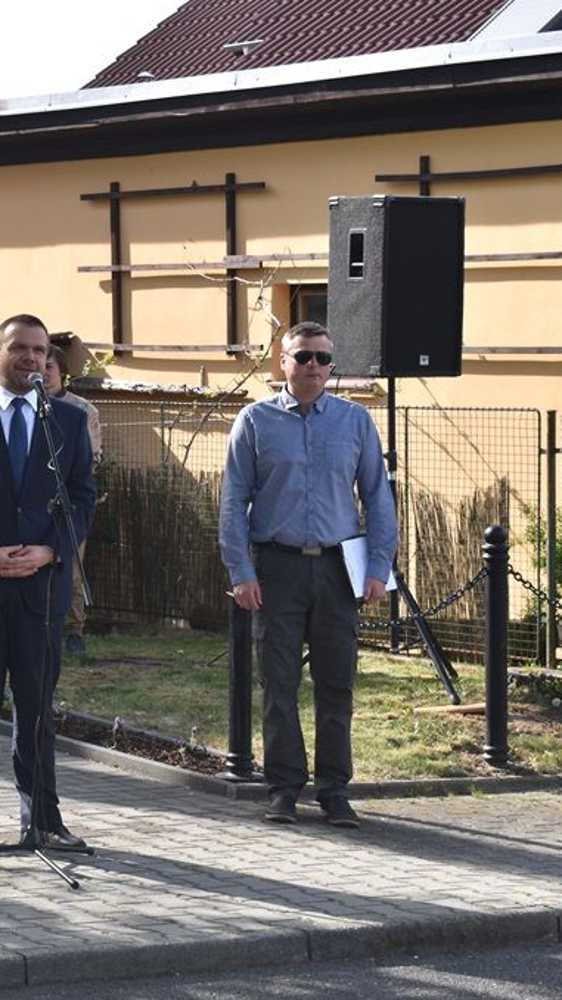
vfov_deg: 20.0
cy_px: 498
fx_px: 2831
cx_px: -65
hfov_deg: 11.2
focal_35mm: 107
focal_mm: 45
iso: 100
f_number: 8
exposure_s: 1/125
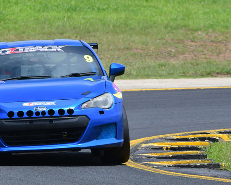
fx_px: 5537
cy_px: 69
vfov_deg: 1.9
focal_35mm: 810
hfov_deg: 2.4
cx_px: 65
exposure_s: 1/640
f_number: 14
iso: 640
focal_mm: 380
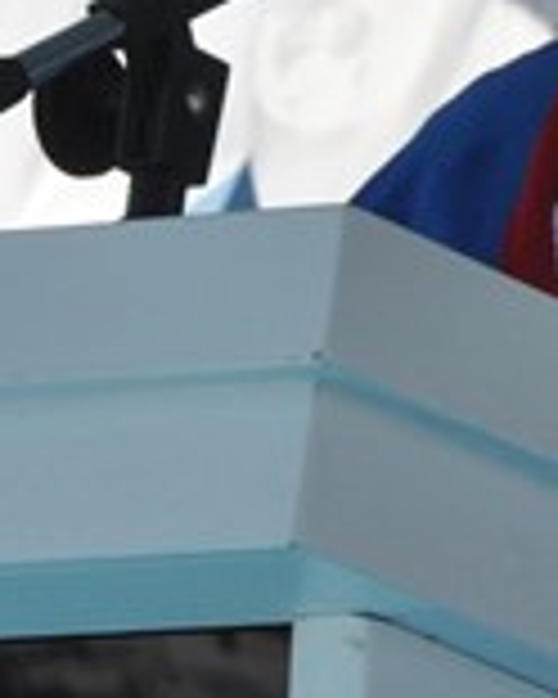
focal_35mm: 618
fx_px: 12757
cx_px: 580
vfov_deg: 3.1
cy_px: -158
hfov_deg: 2.5
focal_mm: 105
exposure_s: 1/2000
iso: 1600
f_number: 11
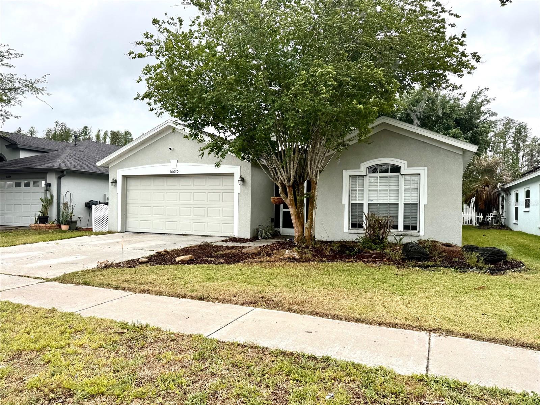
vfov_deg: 56.8
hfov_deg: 71.6
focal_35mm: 24
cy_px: 202
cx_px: 270
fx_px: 374
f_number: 1.78
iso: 80
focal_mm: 6.76
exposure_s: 1/1869
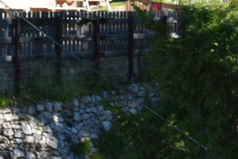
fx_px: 896
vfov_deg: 9.7
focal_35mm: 136
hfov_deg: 14.6
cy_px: -95
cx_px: -58
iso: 100
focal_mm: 27
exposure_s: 1/160
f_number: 6.3
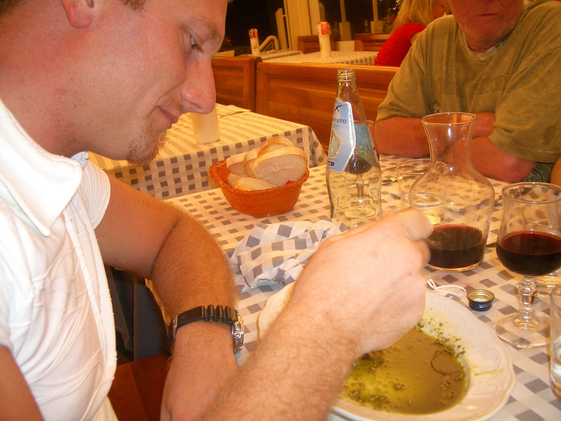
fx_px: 567
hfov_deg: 52.6
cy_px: 210
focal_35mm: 35
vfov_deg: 40.7
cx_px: 280
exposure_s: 1/30
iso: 100
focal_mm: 5.8
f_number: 2.6
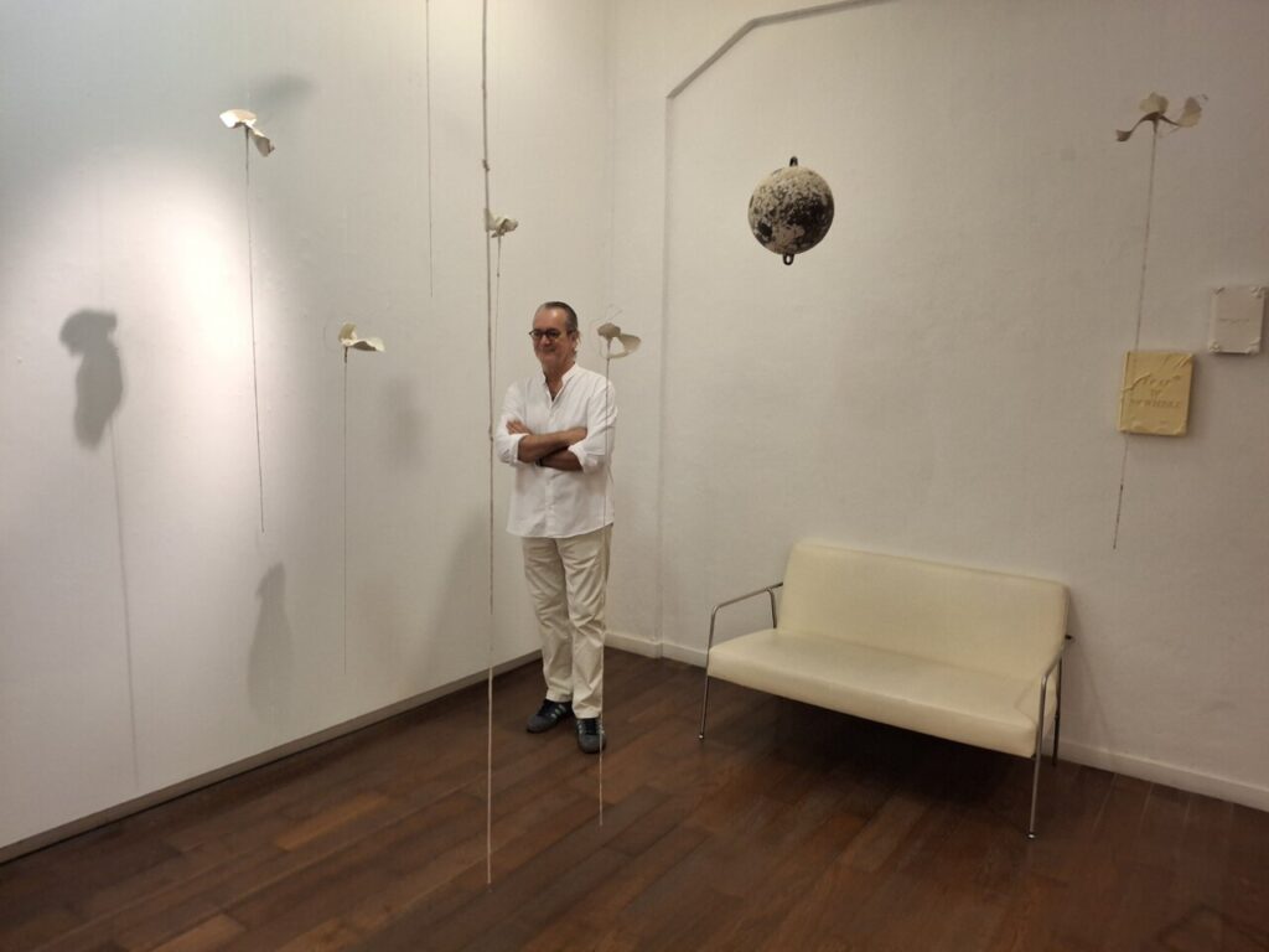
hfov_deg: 69.4
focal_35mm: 25
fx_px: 916
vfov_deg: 54.9
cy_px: 476
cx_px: 634
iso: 125
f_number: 1.8
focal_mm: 4.69
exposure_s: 1/50
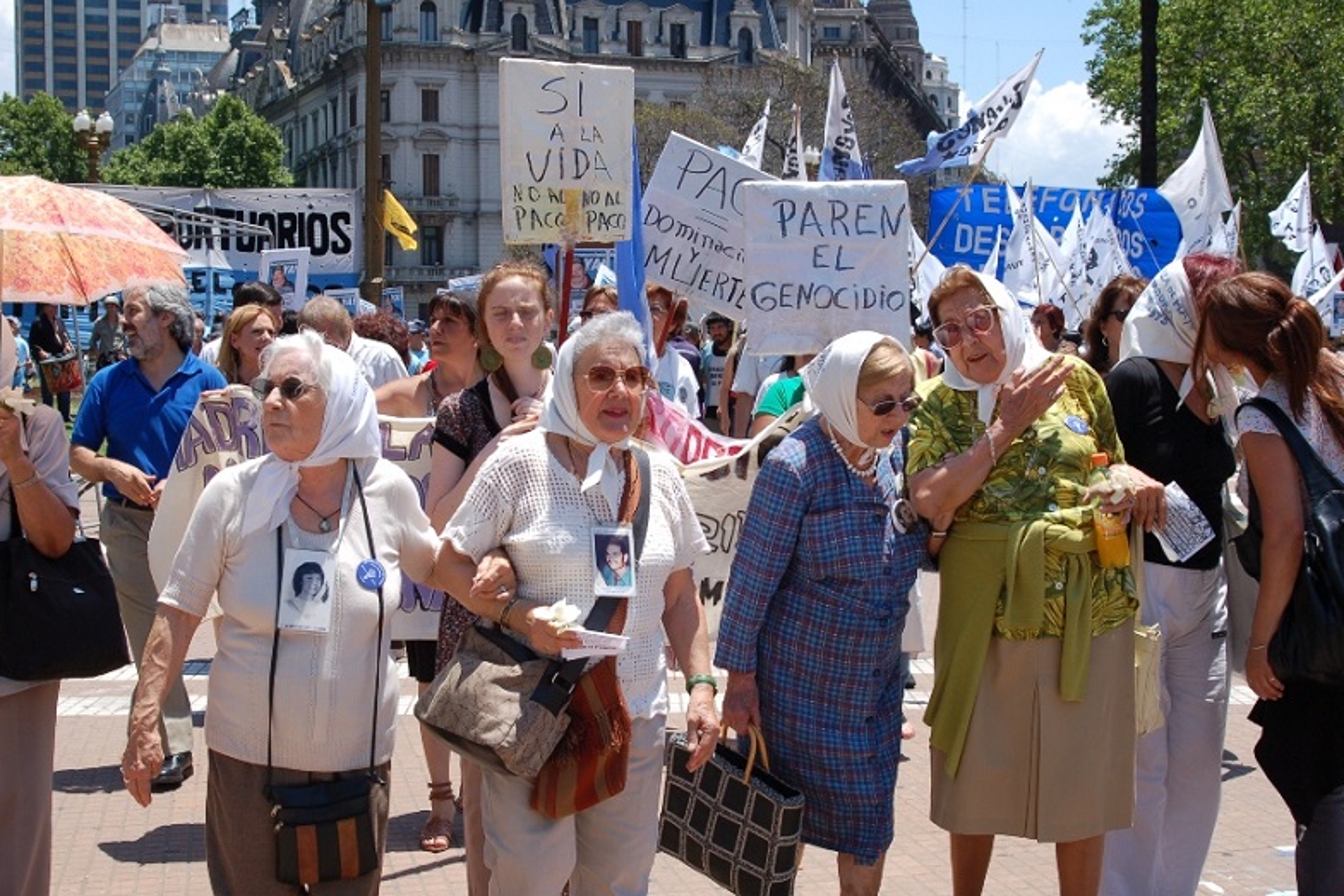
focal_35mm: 52
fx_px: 1942
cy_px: 450
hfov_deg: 38.2
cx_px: 675
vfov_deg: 26.0
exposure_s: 1/320
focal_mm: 34
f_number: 9
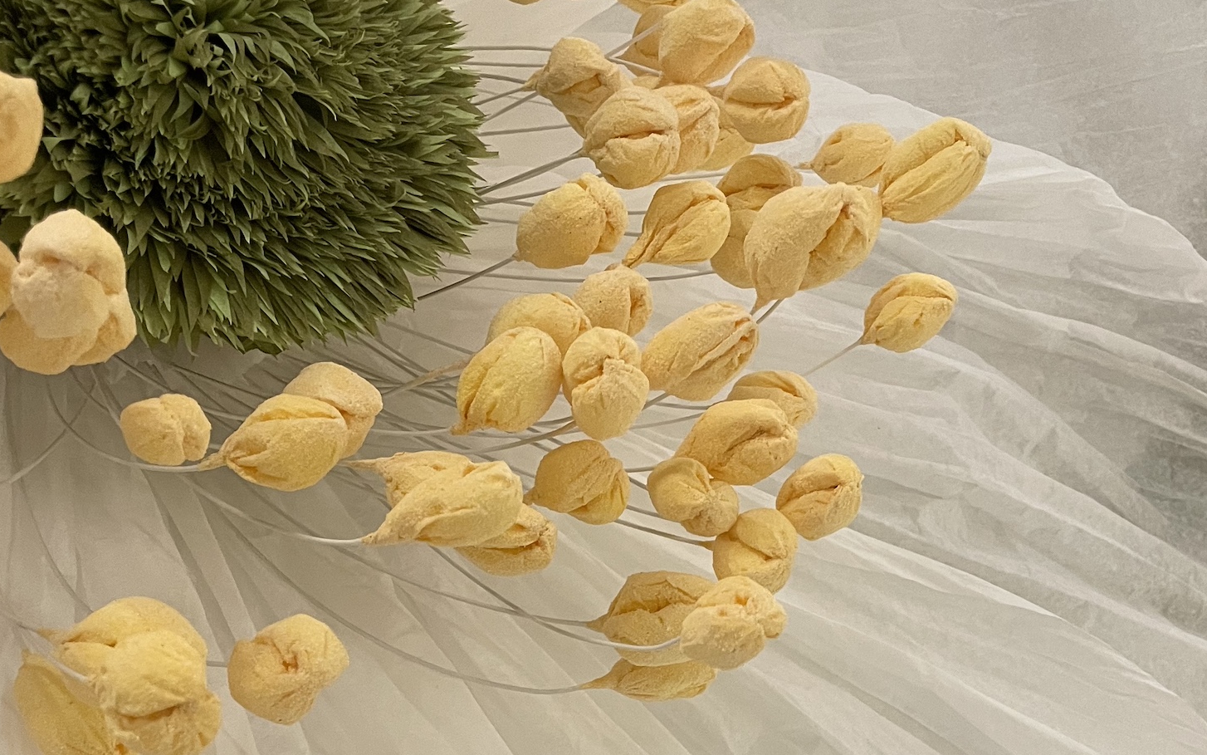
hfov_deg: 41.7
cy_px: 748
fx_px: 1579
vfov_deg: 25.6
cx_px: 700
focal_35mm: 48
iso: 250
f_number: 1.6
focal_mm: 4.2
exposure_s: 1/58
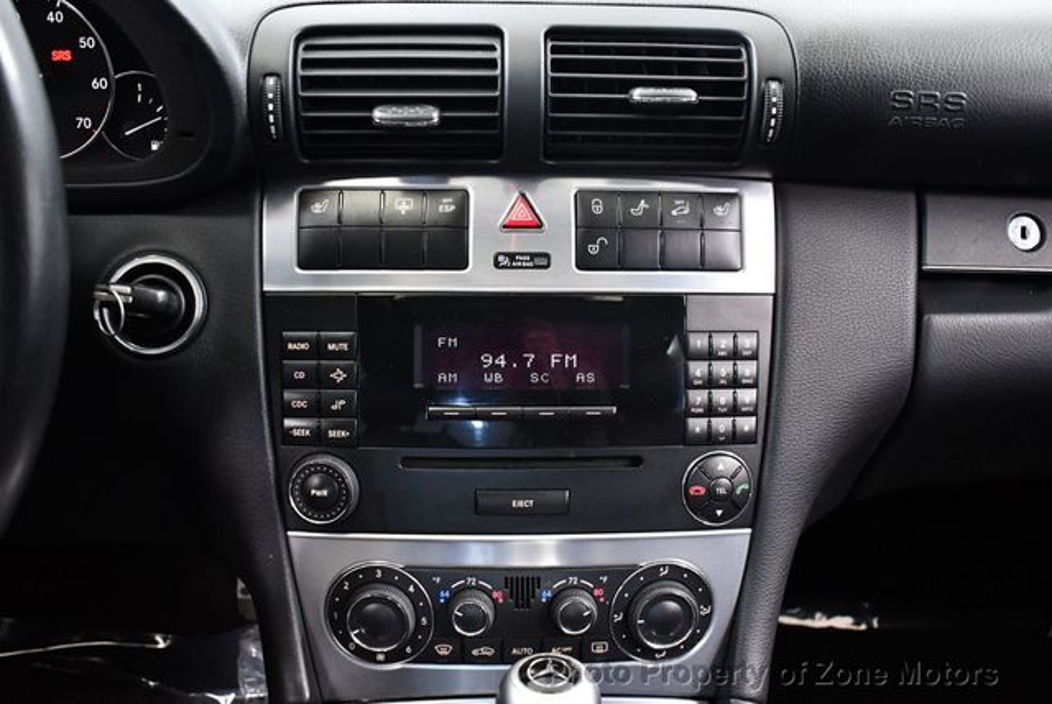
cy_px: 352
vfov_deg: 36.9
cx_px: 526
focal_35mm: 36
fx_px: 1053
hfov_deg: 53.1
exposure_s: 1/60
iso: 3600
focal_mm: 18
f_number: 3.5
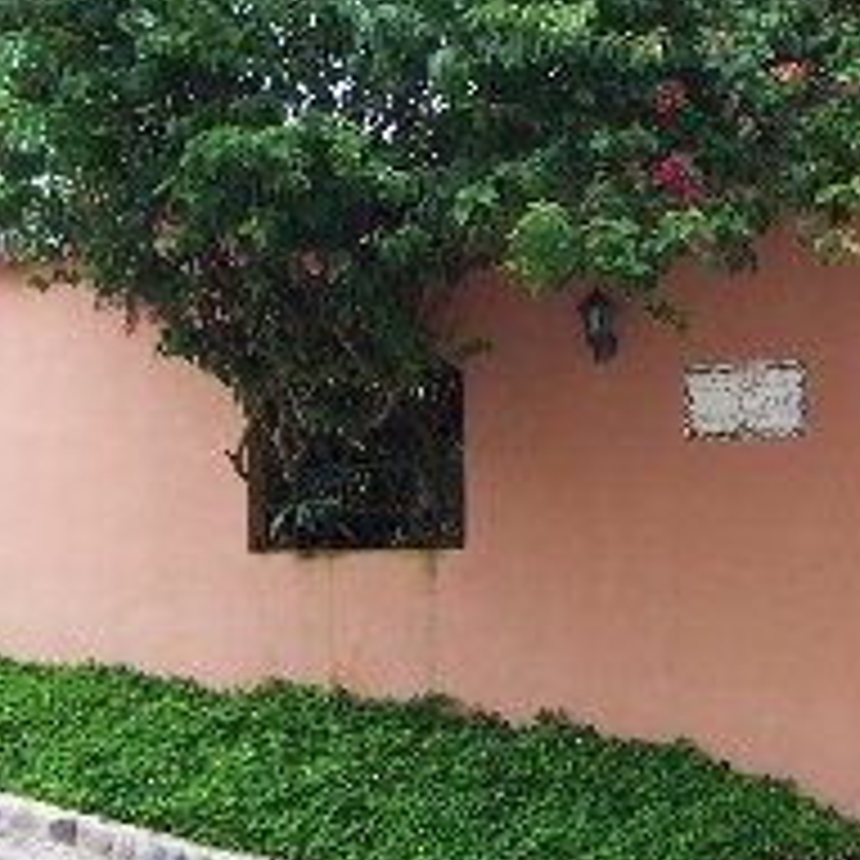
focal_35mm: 59
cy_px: 489
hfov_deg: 28.4
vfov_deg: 29.0
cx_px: 700
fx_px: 1658
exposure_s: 1/250
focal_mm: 5.6
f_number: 2.8
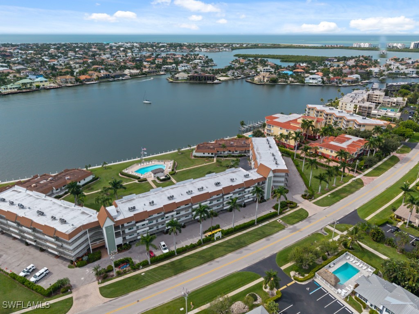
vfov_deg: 56.8
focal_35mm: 24
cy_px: 157
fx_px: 291
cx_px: 210
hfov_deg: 71.6
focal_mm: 8.67
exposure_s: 1/3200
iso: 110
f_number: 1.8
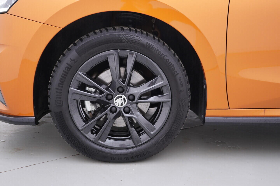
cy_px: 93
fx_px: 280
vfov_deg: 36.9
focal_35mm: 36
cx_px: 140
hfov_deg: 53.1
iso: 125
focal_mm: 24
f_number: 2.8
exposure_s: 1/40
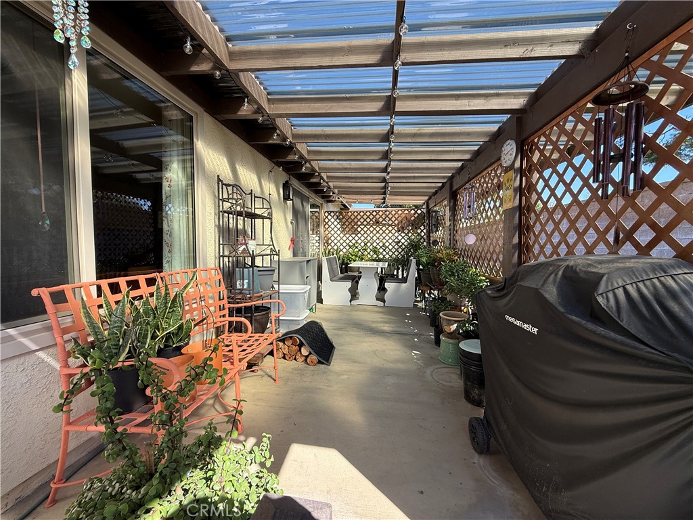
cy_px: 260
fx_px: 280
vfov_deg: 85.7
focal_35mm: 14
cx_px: 346
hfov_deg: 102.1
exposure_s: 1/439
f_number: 2.2
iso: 50
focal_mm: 2.22
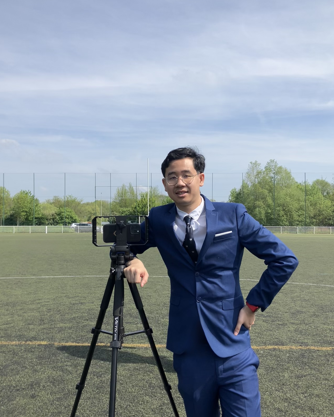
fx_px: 371
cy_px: 216
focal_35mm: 30
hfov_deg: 48.5
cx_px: 168
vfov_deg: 58.8
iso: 32
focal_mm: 3.99
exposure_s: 1/1946
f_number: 1.8
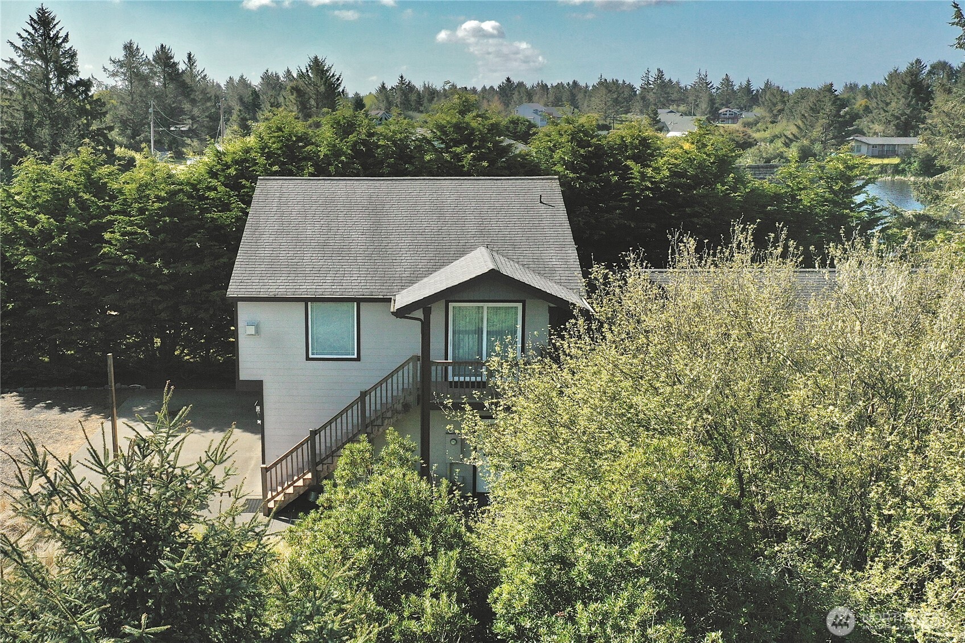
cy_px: 322
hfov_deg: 65.5
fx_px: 750
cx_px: 482
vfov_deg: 46.4
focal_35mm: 28
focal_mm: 10.3
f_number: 6.3
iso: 100
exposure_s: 1/640
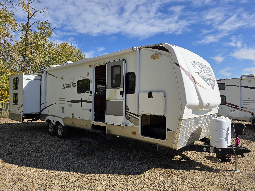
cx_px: 128
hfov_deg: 73.9
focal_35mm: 23
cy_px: 96
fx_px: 169
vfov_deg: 58.9
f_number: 1.7
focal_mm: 6.3
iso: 80
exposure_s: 1/6809
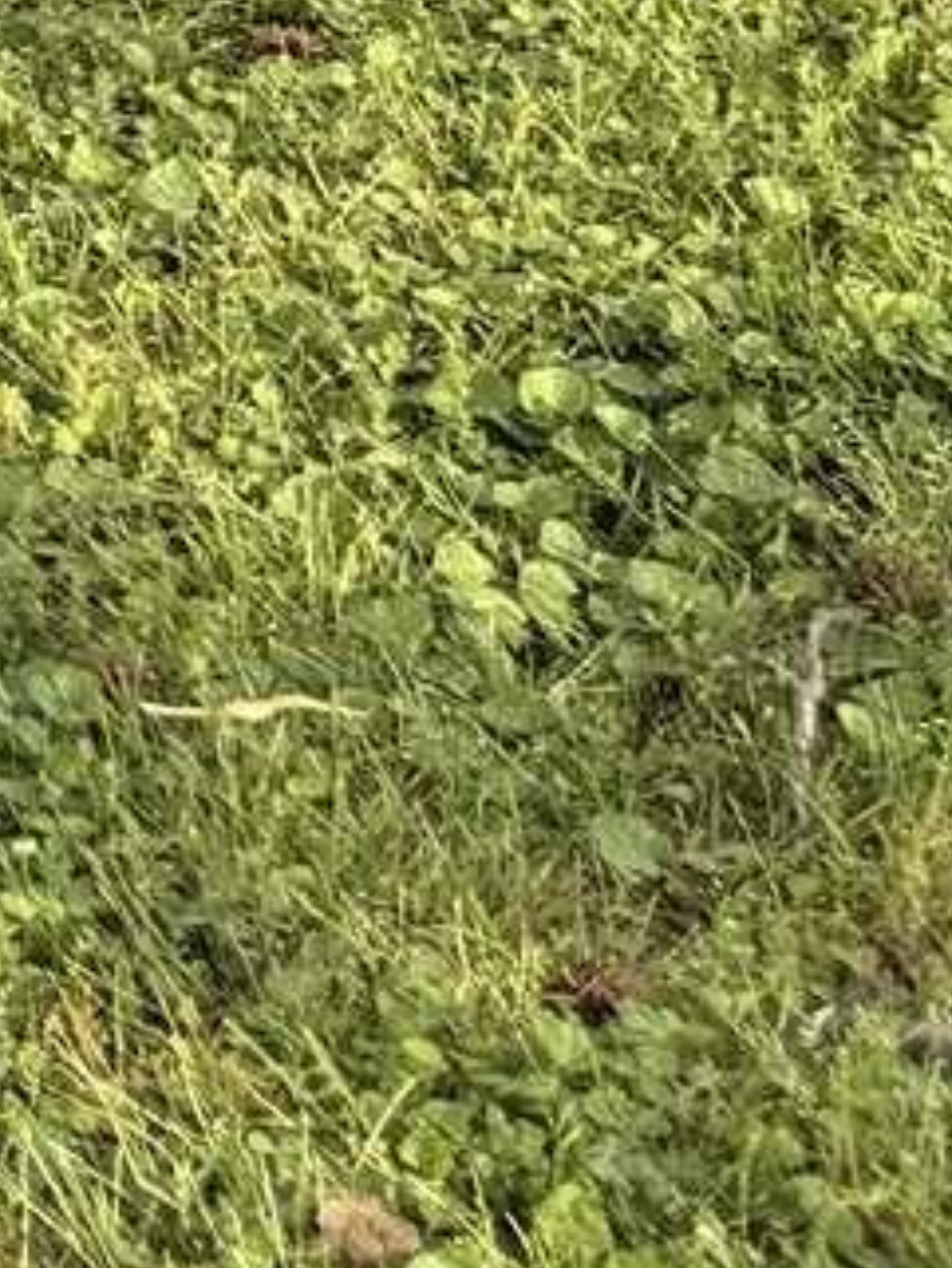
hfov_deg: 7.3
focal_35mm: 172
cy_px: -2390
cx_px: -2240
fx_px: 6303
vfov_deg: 9.4
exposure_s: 1/1211
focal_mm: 6.76
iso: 80
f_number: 1.78
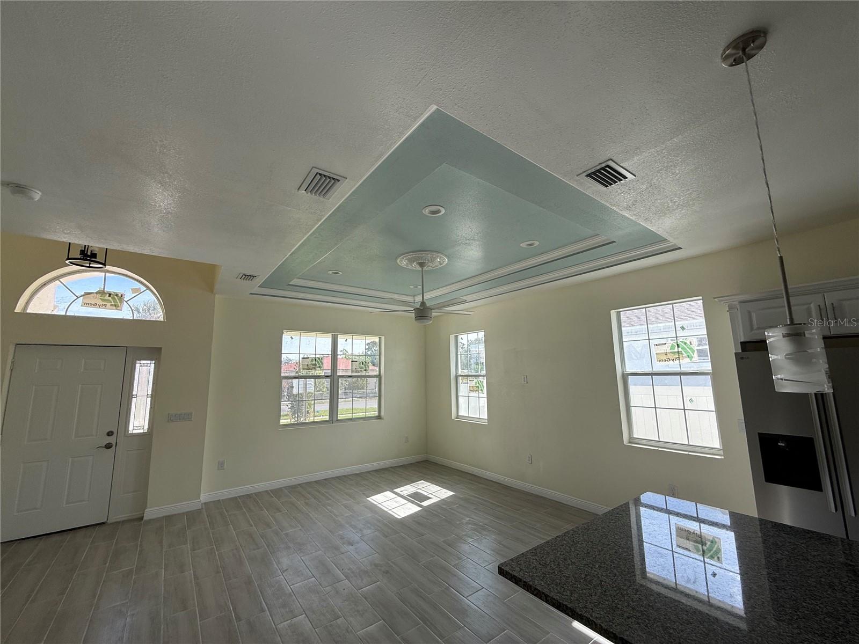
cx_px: 430
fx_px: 347
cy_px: 322
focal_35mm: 14
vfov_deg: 85.7
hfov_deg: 102.1
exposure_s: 1/355
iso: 64
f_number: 2.2
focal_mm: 2.22
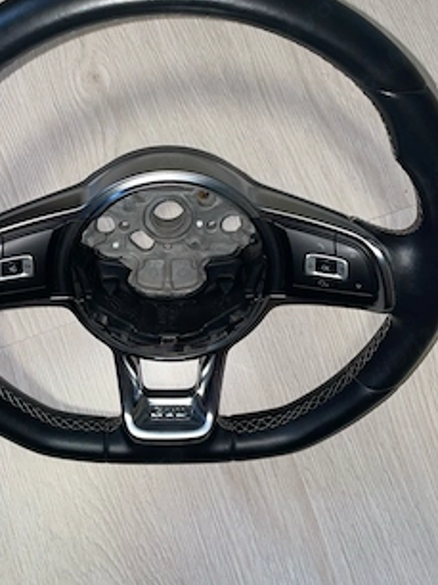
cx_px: 161
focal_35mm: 34
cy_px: 218
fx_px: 574
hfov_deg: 41.4
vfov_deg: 53.4
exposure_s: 1/33
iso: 32
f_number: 1.6
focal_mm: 4.2
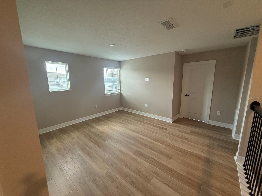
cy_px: 98
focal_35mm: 14
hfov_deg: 102.1
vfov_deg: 85.7
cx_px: 131
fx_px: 106
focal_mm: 2.22
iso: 200
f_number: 2.2
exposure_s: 1/120
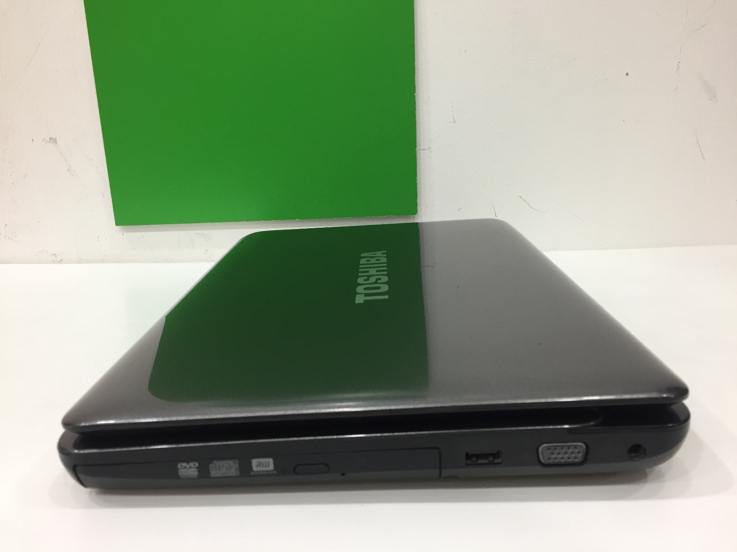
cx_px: 368
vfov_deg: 48.2
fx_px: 617
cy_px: 276
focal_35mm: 29
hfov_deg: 61.7
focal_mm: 4.15
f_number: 2.2
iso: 100
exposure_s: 1/33
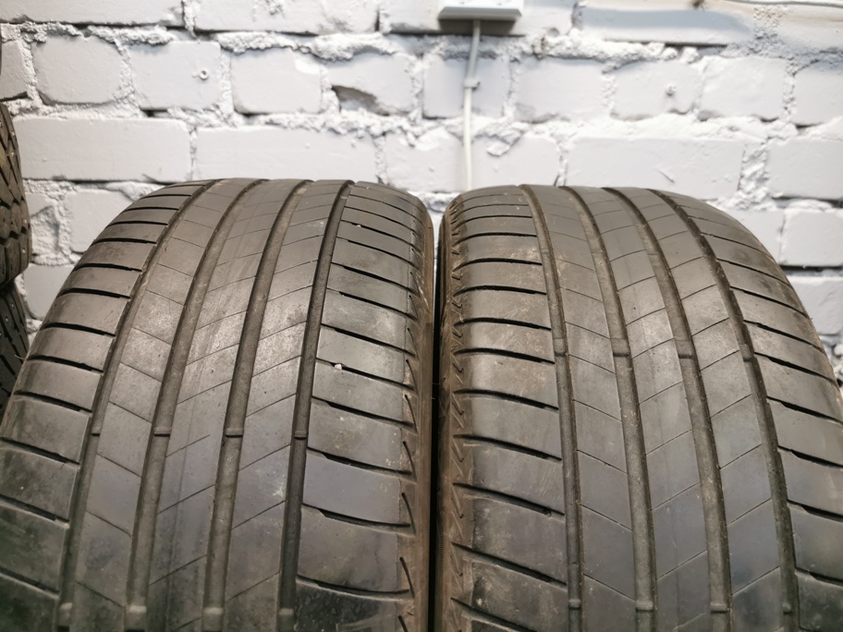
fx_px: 658
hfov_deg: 65.3
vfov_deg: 51.4
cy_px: 316
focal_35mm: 27
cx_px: 422
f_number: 1.6
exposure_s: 1/50
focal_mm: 5.56
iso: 160
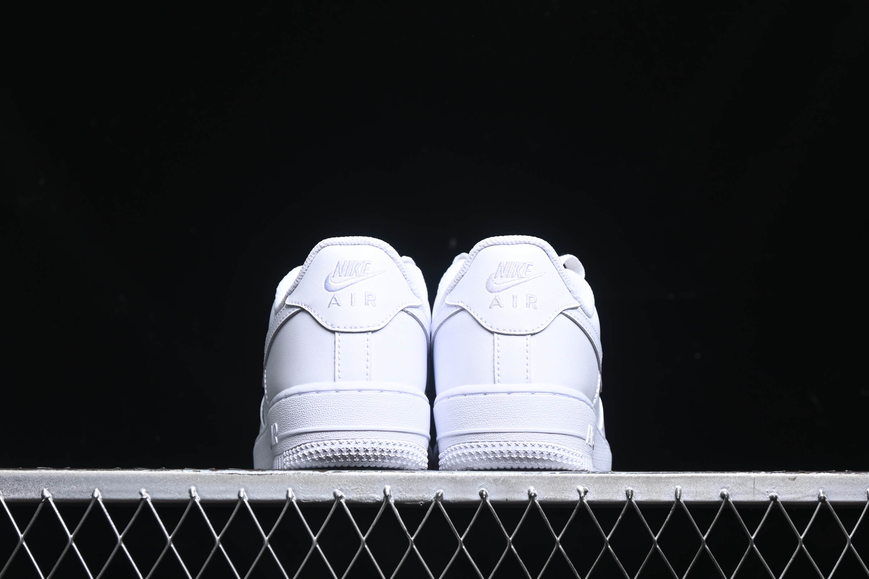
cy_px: 290
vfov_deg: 18.2
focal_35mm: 75
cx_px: 434
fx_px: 1810
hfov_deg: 27.0
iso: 160
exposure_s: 1/60
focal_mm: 50
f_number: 6.3
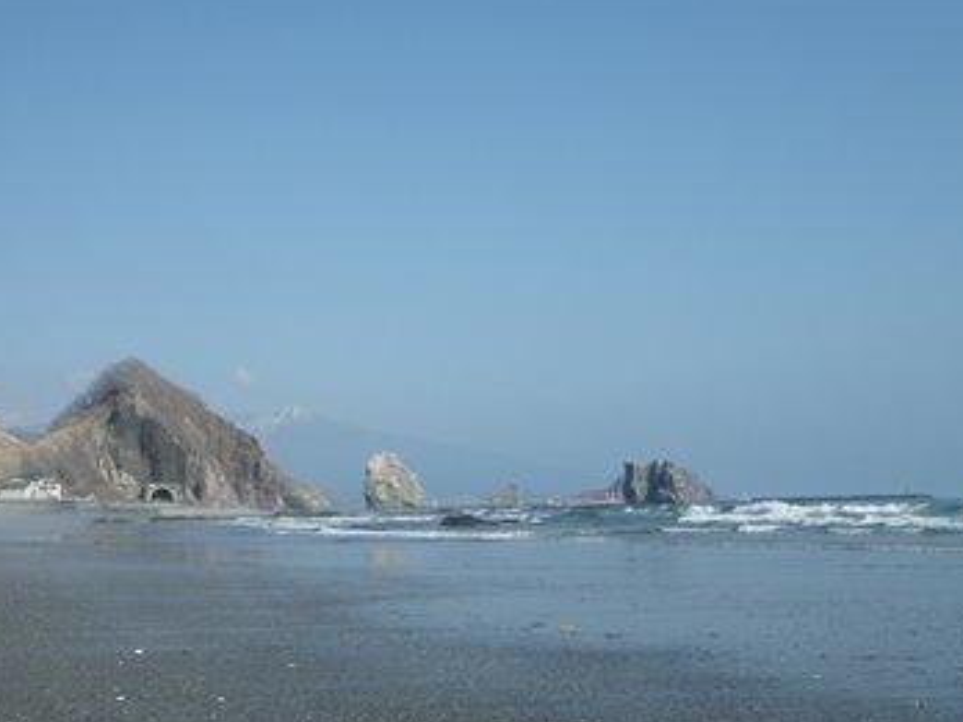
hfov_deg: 35.4
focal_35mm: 54
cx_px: 382
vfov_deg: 27.0
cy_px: 360
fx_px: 1502
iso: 80
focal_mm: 7.5
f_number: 5
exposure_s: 1/500
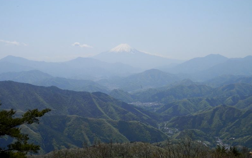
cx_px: 126
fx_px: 295
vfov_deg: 29.8
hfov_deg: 46.2
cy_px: 92
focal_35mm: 43
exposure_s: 1/160
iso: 80
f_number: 10.4
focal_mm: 7.3
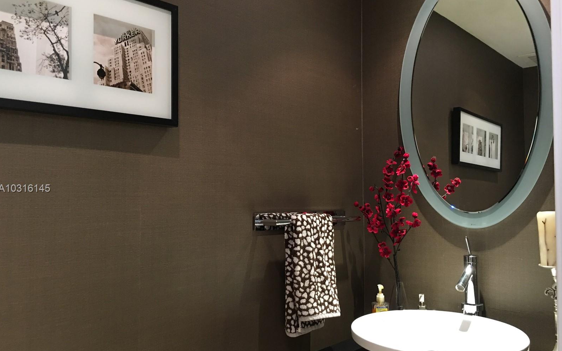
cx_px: 280
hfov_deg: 61.2
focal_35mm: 31
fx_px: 475
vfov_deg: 40.6
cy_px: 189
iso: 80
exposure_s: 1/15
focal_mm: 4.15
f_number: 2.2
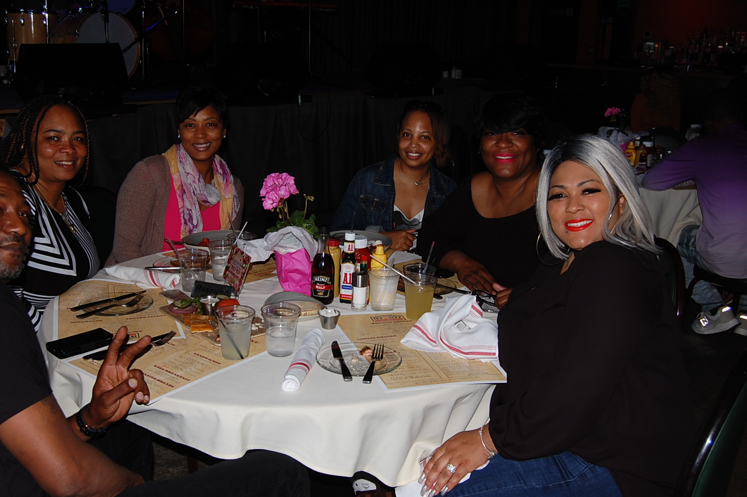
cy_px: 237
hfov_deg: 49.5
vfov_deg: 34.1
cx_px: 344
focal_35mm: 39
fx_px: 809
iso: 200
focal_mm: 24
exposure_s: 1/125
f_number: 5.6
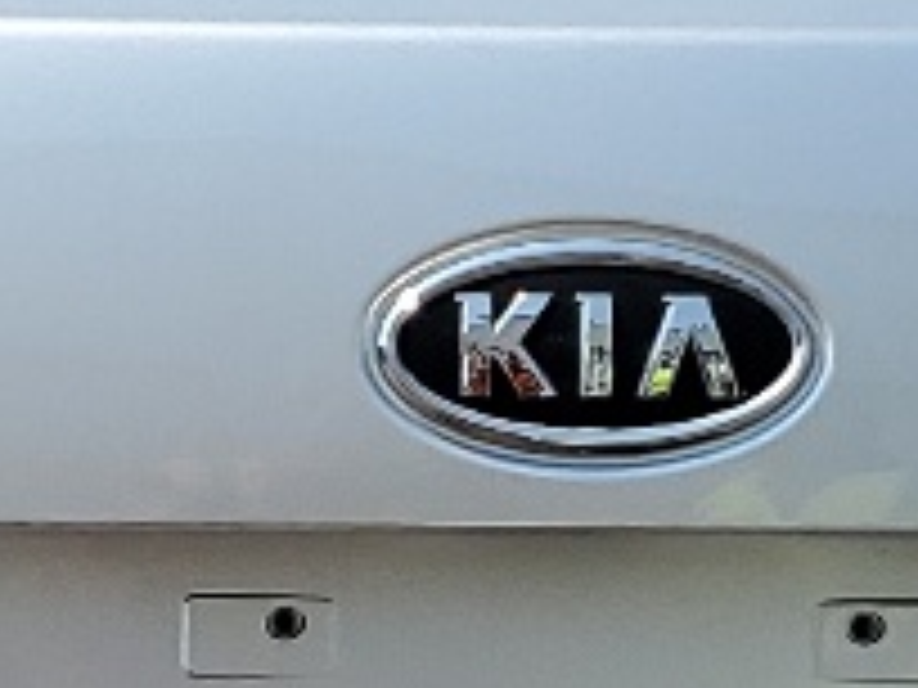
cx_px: 356
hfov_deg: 9.7
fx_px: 5410
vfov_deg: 7.2
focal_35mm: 204
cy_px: 778
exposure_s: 1/5000
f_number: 1.5
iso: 50
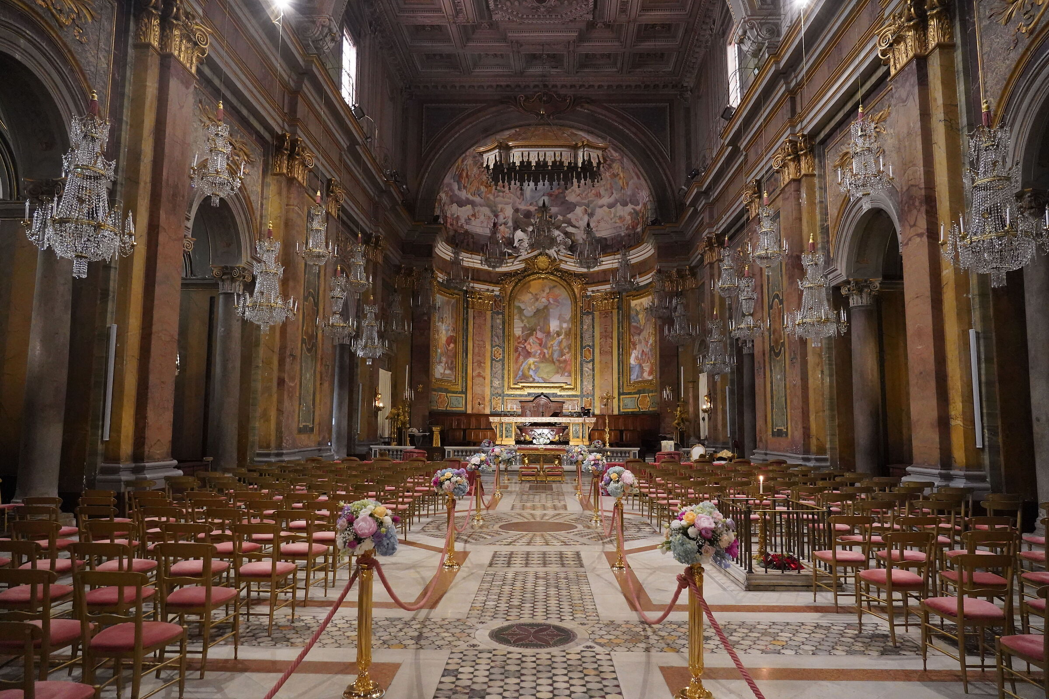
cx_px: 524
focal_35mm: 24
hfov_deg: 73.7
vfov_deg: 53.1
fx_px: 699
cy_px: 350
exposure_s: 1/60
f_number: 4
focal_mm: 24
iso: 12800
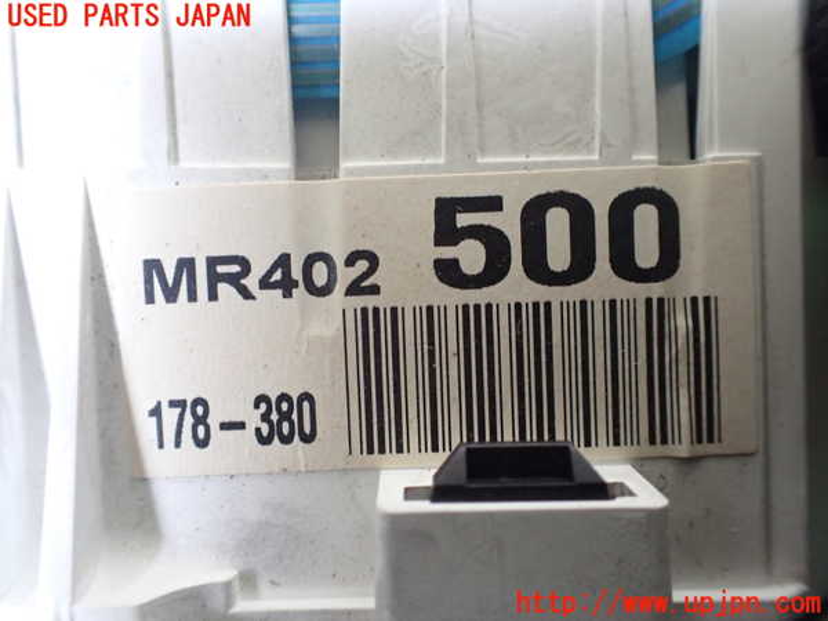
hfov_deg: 60.0
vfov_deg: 46.8
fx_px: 718
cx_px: 414
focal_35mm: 30
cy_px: 310
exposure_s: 1/80
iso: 800
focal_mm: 5.4
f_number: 2.3
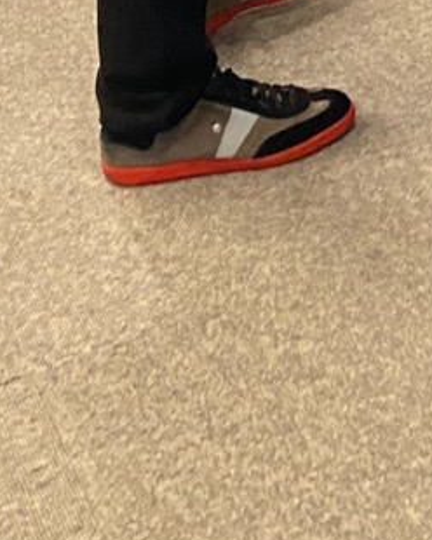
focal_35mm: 131
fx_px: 2094
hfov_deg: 11.1
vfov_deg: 12.3
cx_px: 721
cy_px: -663
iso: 400
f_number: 1.8
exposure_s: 1/60
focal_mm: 4.25
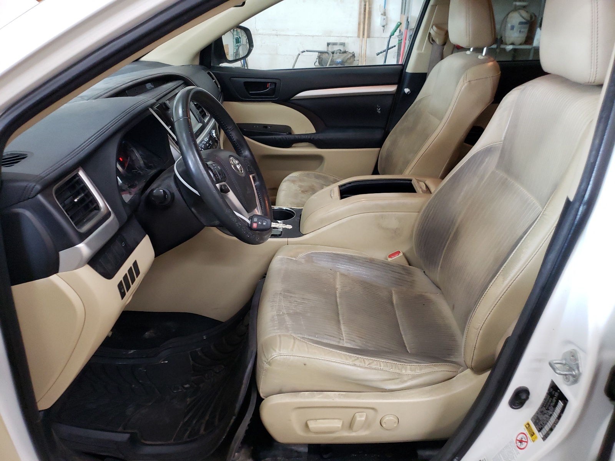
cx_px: 308
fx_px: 462
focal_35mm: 26
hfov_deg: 67.3
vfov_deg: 53.1
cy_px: 230
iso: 286
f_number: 1.5
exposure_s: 1/40
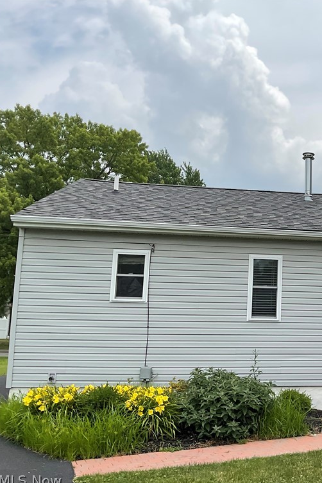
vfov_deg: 47.4
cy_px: 245
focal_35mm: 41
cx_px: 323
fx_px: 550
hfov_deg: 30.3
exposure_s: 1/2801
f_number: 1.8
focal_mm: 3
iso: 16
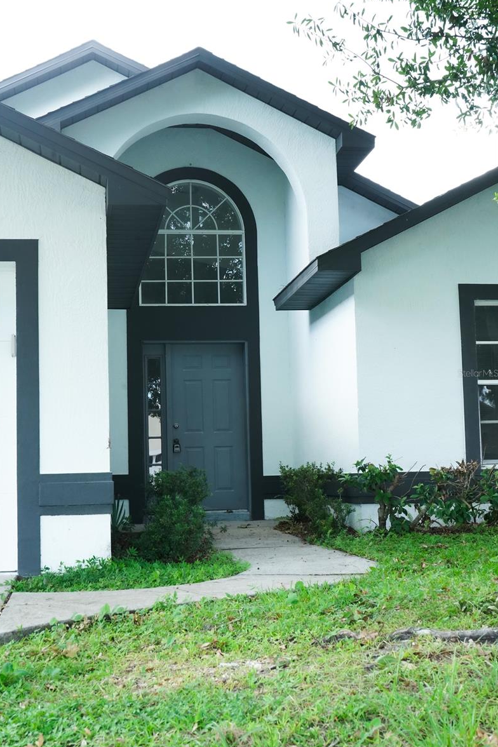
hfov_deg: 27.5
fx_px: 1017
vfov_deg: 40.3
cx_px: 246
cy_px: 373
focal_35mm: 49
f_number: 6.3
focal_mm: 48
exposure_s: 1/200
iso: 3200
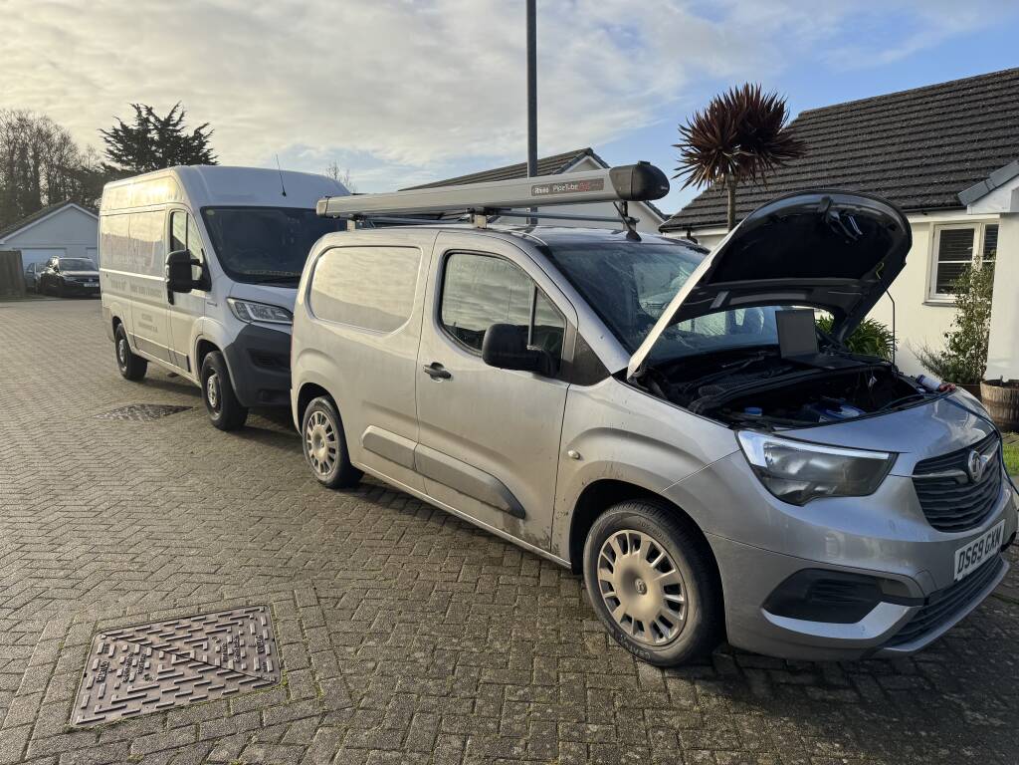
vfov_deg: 56.8
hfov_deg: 71.6
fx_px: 706
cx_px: 510
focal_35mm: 24
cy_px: 382
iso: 80
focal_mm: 6.76
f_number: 1.78
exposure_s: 1/2415
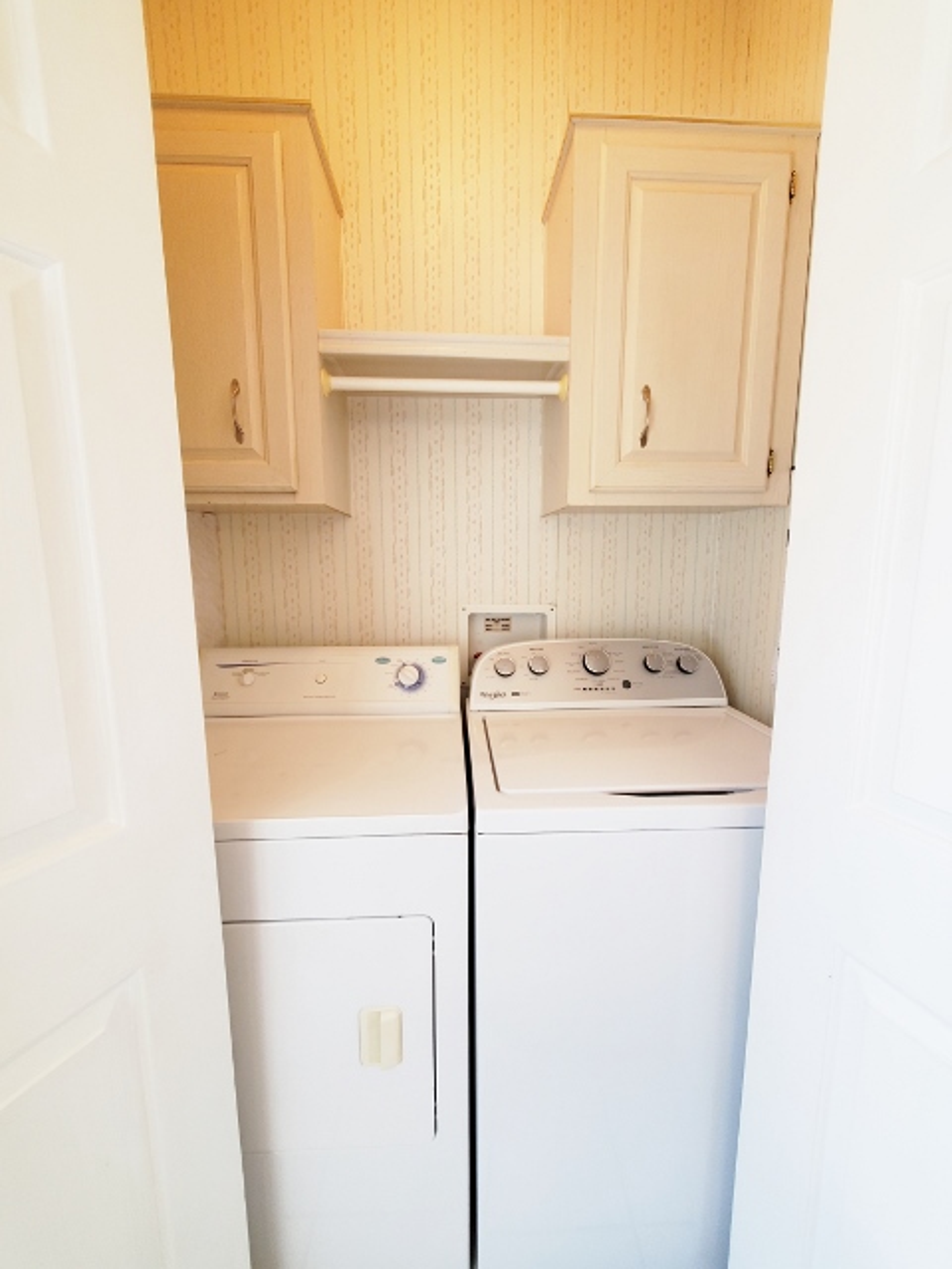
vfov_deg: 106.2
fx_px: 477
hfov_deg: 89.9
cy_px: 634
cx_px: 476
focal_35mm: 13
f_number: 2.2
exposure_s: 1/60
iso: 80
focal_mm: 1.8
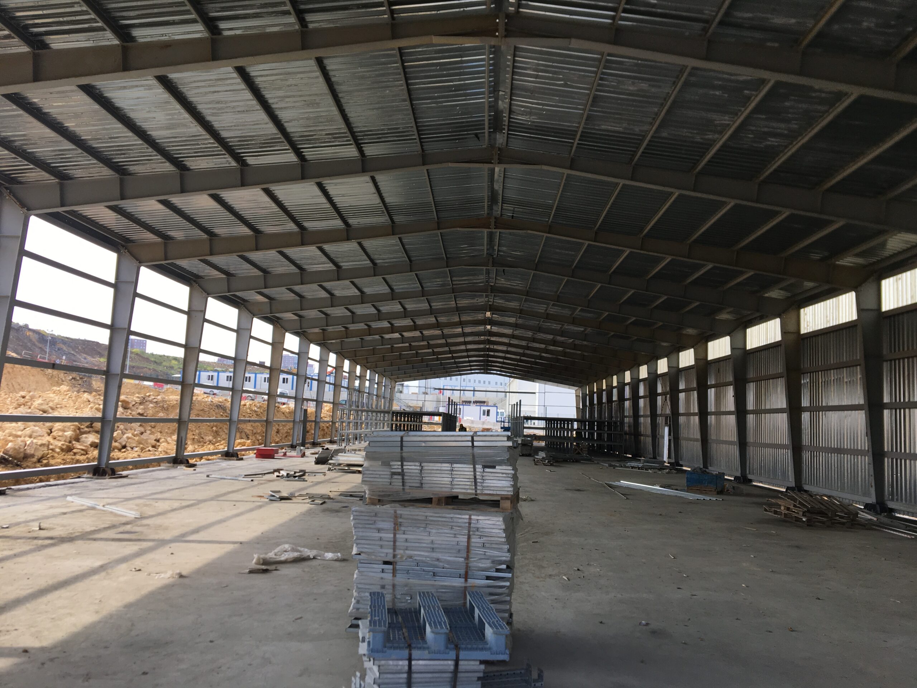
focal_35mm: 29
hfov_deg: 61.7
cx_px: 458
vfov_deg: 48.2
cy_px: 344
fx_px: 768
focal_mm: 4.15
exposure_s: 1/351
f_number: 2.2
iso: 25
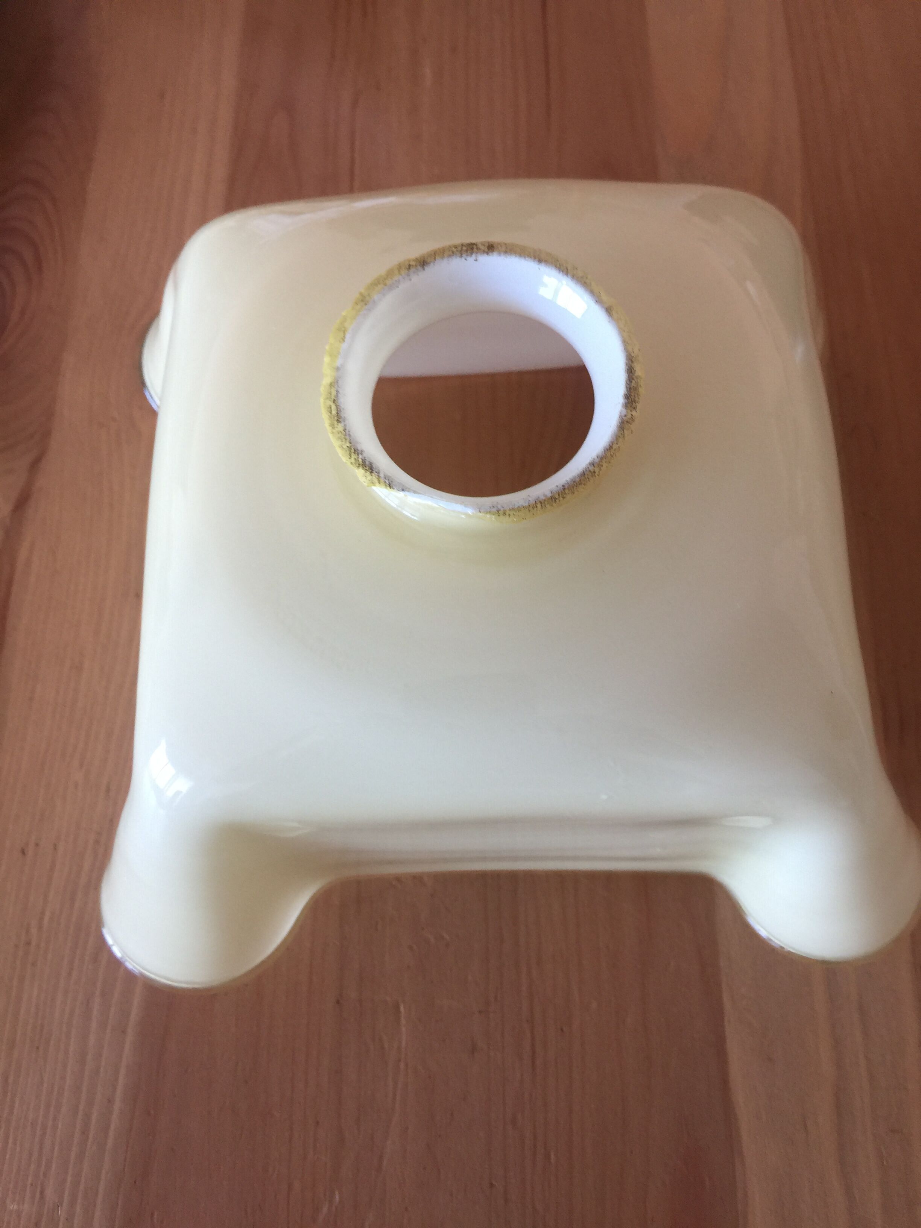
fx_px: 1029
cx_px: 460
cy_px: 614
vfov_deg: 61.7
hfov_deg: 48.2
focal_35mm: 29
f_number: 2.2
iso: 40
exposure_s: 1/17
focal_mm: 4.15
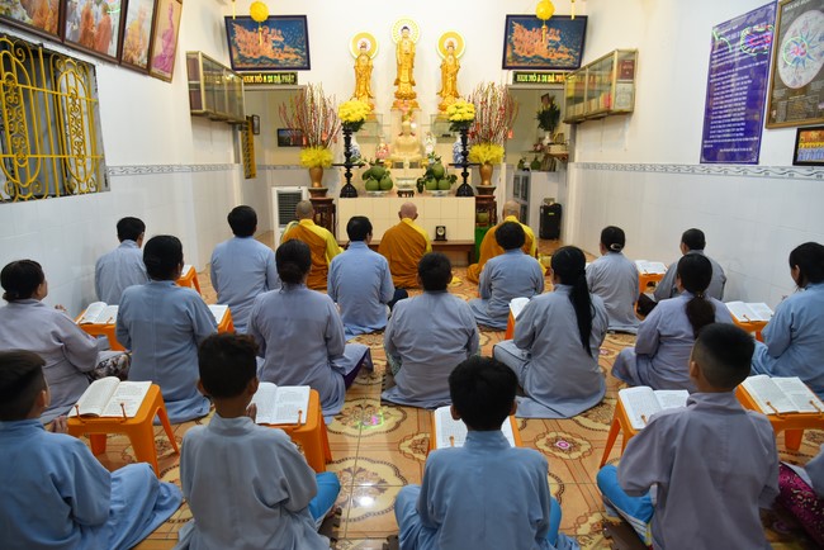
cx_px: 412
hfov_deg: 73.7
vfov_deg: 53.2
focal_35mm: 24
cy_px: 275
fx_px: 550
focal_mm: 24
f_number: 4.5
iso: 640
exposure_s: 1/80
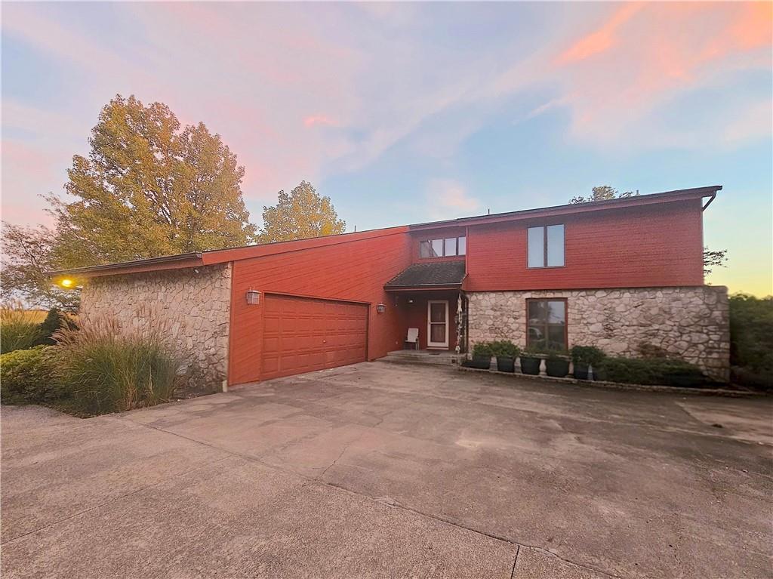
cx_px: 386
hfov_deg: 106.2
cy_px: 290
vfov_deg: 89.9
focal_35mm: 13
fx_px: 290
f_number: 2.2
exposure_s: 1/60.2
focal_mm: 2.2
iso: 400
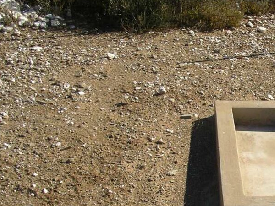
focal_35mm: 80
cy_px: 157
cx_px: 254
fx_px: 636
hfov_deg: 23.7
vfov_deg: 18.3
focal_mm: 6.3
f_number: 7.1
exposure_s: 1/160
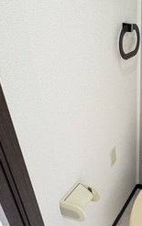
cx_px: 151
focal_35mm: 42
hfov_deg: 28.2
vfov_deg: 46.3
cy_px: 153
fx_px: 259
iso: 320
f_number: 2.2
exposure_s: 1/60
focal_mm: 2.22
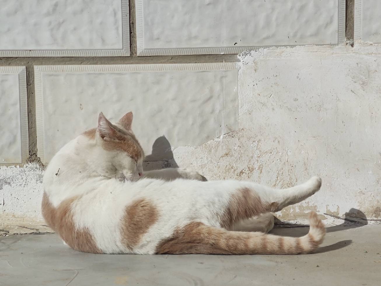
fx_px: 1409
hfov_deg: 15.4
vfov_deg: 11.6
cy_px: 143
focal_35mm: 128
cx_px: 190
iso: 50
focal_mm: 7.48
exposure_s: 1/3333
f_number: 2.4
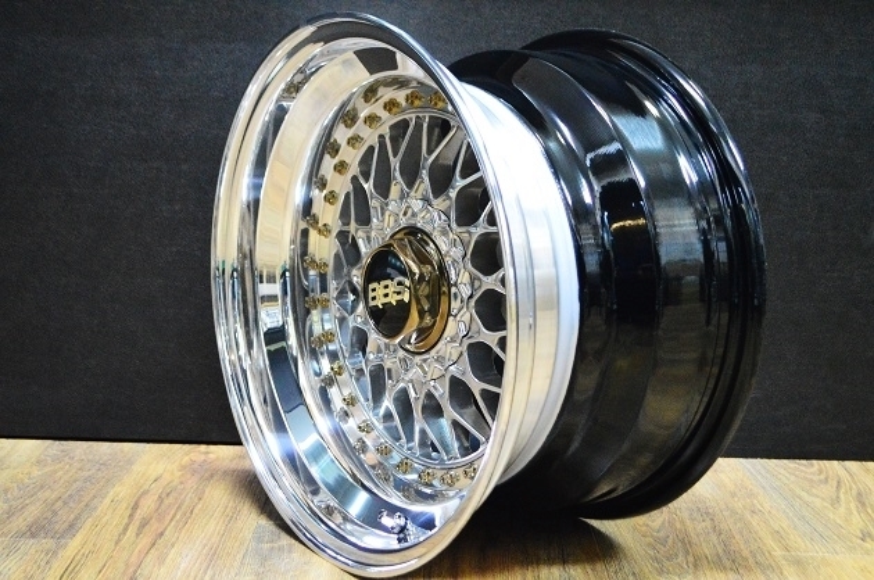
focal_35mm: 51
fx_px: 1236
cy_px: 290
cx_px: 437
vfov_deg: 26.4
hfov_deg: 38.9
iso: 6400
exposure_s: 1/30
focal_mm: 34
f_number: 5
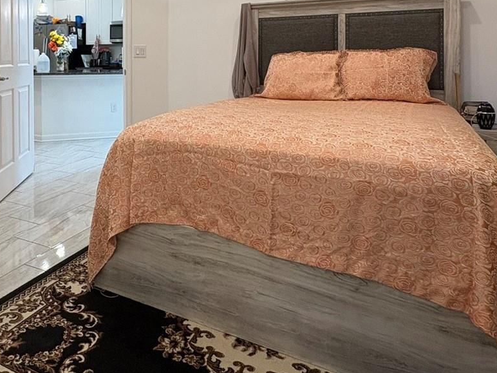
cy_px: 60
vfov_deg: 45.1
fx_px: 416
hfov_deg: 60.6
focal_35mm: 29
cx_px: 176
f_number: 2.2
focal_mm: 2.22
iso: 200
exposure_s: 1/120
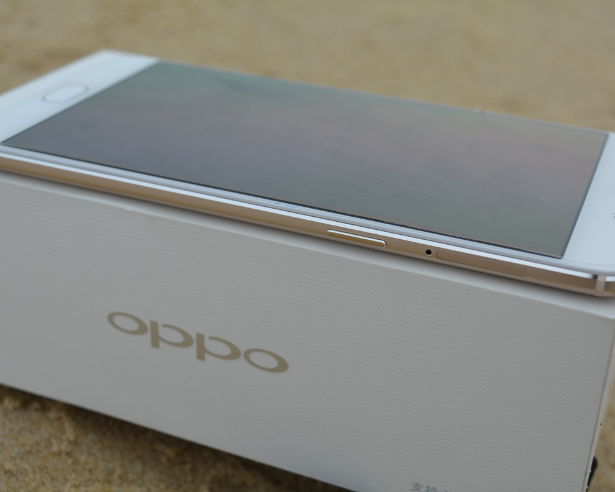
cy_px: 246
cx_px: 329
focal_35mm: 58
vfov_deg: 26.2
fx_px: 1056
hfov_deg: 32.5
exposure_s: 1/250
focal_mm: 34
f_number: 8
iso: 100
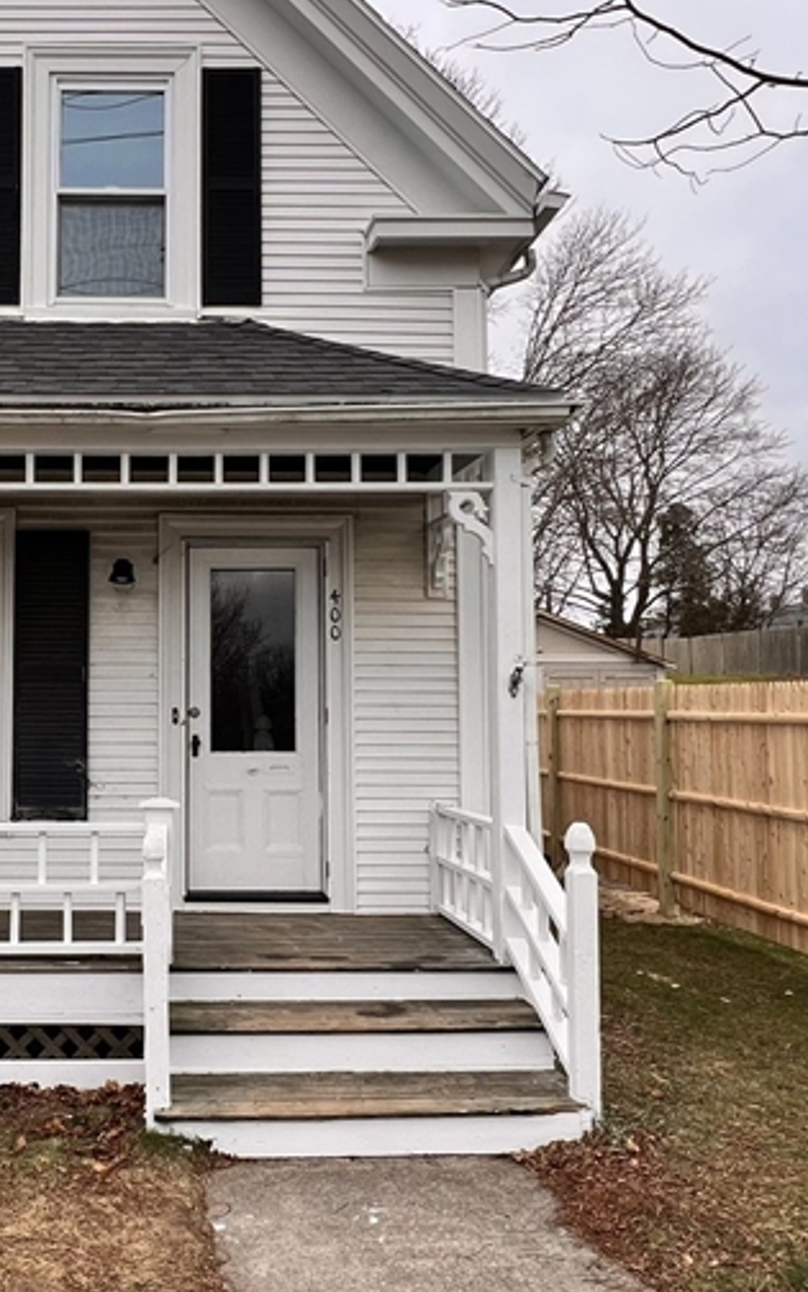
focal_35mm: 28
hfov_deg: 42.5
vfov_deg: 66.5
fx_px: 987
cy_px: 656
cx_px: 156
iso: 32
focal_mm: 1.57
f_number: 1.8
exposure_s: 1/394
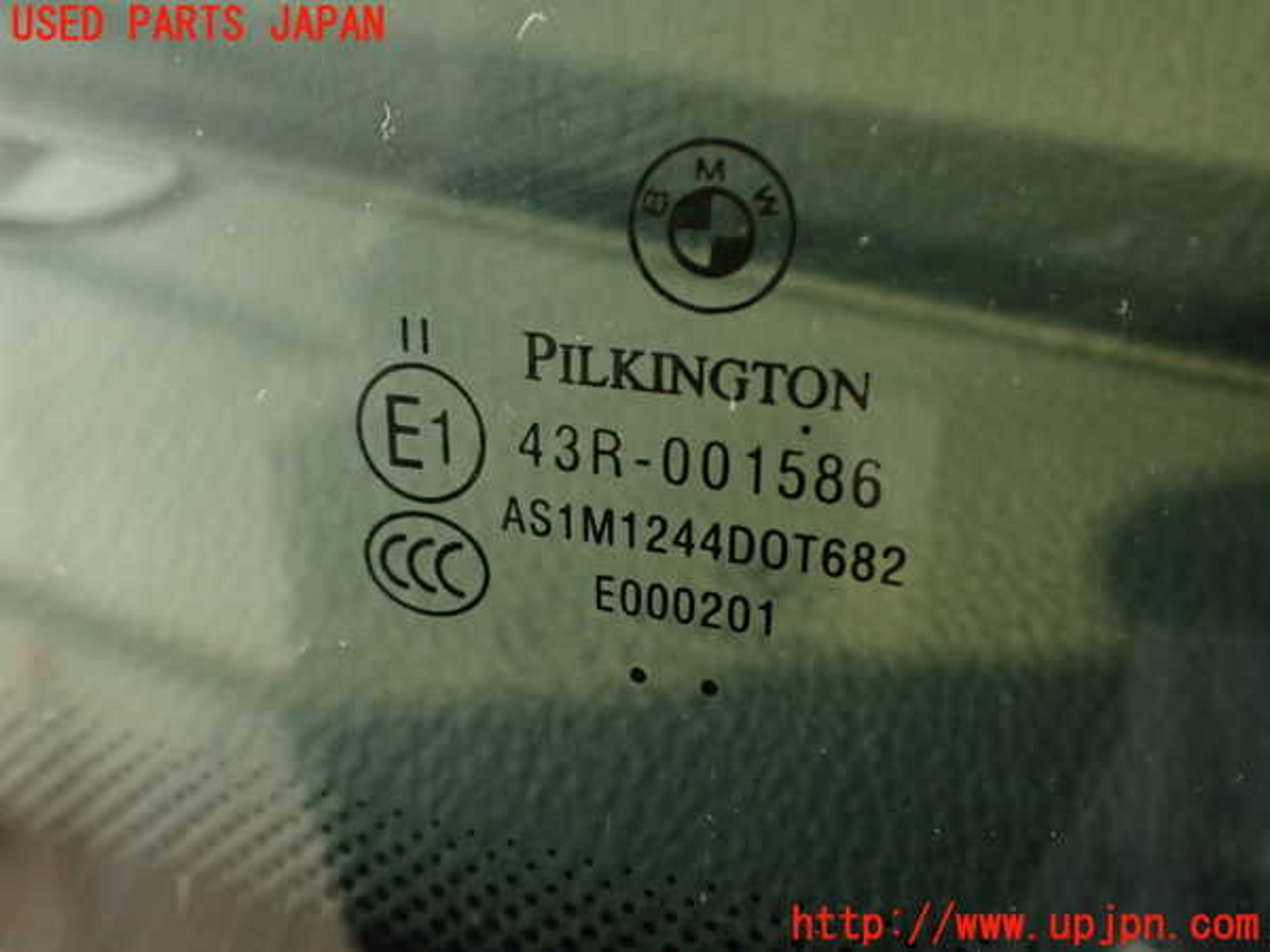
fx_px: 1174
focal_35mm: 32
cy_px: 476
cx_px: 635
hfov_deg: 56.8
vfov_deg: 44.2
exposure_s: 1/30
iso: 500
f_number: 2.4
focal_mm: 5.79
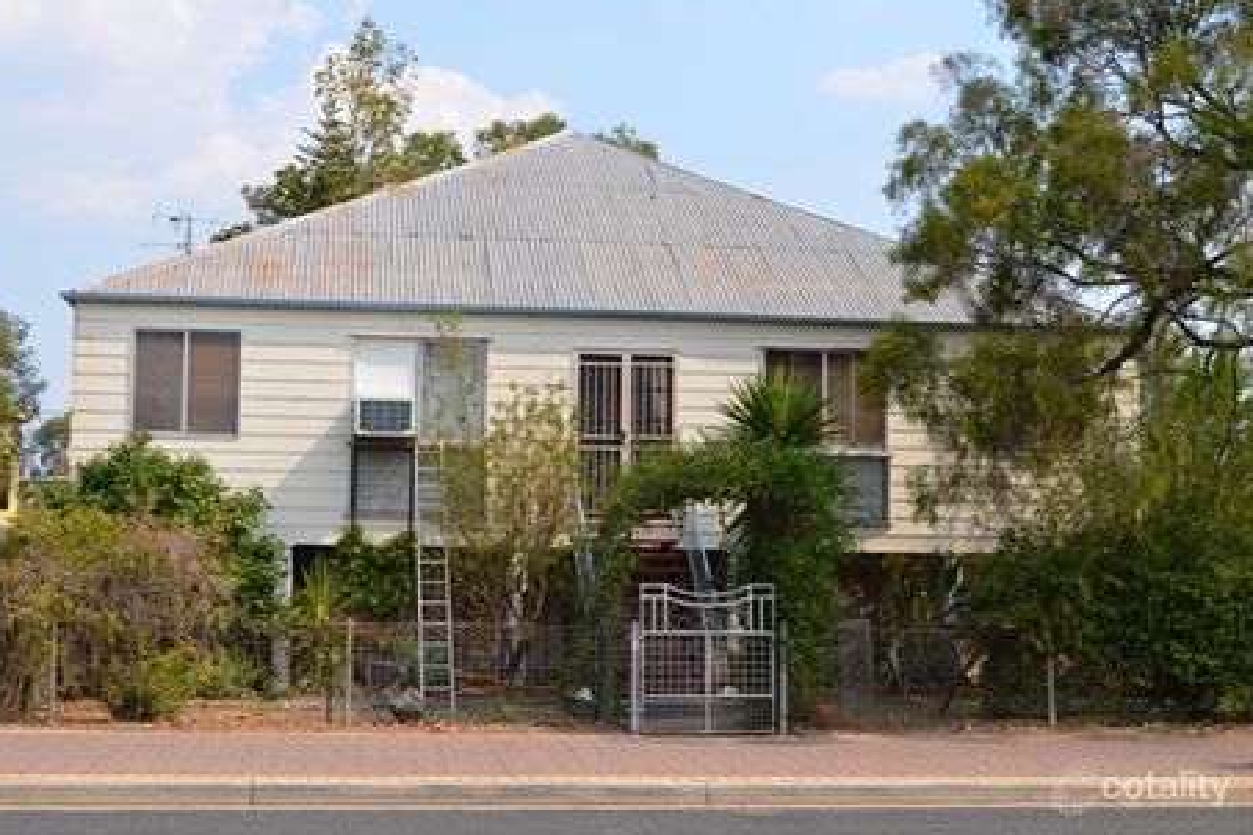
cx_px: 625
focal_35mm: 56
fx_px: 1949
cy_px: 411
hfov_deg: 35.6
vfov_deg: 24.2
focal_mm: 36
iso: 100
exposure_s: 1/250
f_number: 8
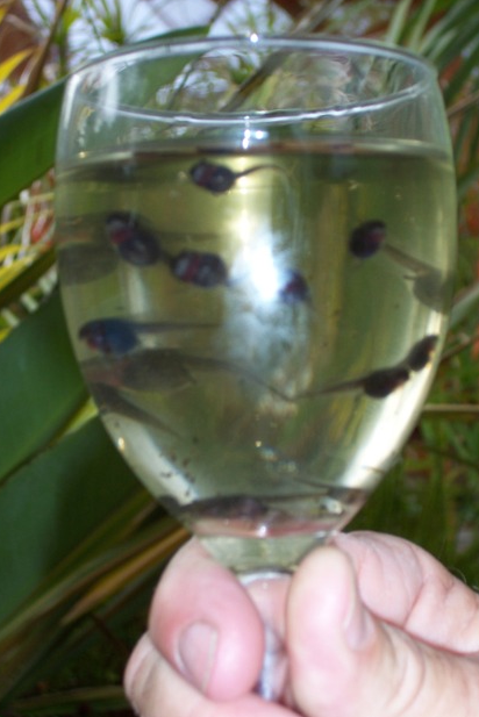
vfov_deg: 23.9
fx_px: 1694
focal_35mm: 85
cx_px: 242
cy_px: 353
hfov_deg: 16.1
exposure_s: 1/90
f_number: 4.1
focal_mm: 13.5
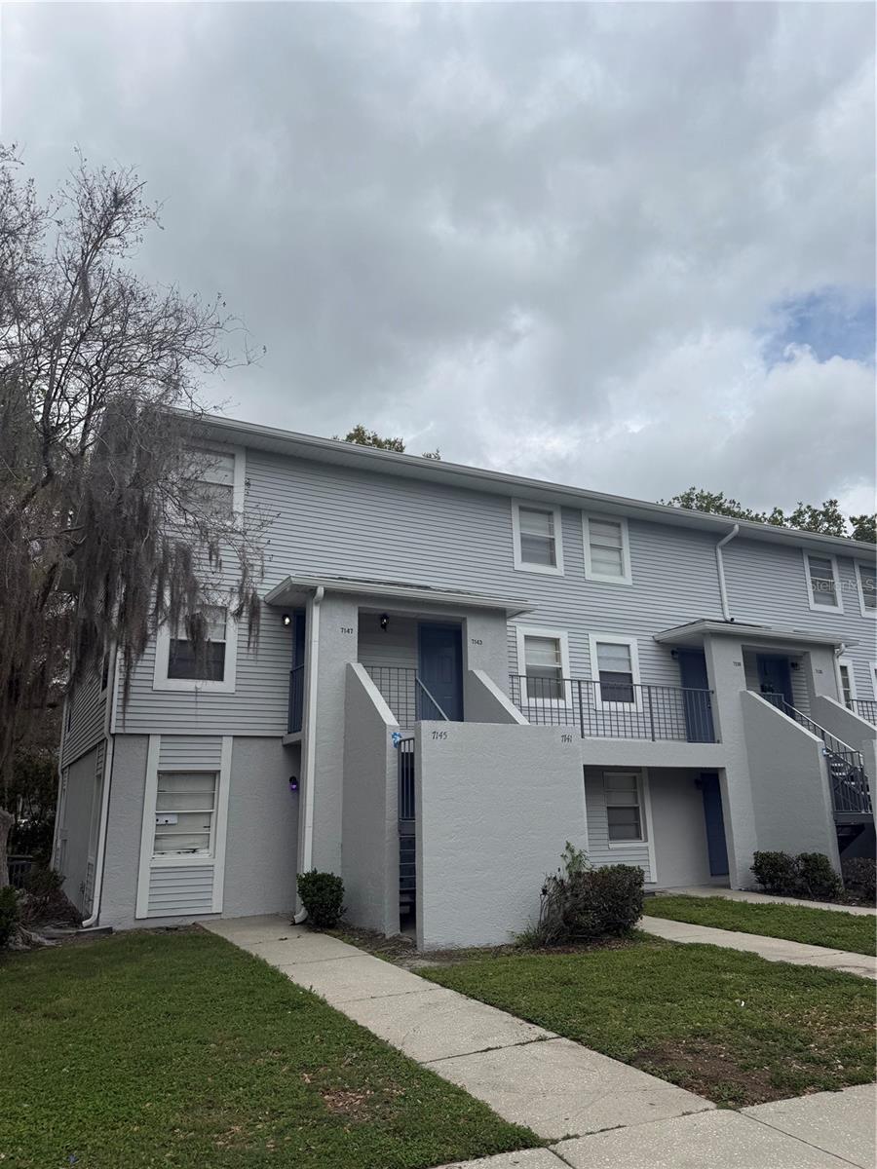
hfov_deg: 56.8
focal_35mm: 24
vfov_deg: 71.6
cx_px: 438
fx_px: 811
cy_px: 584
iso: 80
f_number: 1.78
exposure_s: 1/6711
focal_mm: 6.76
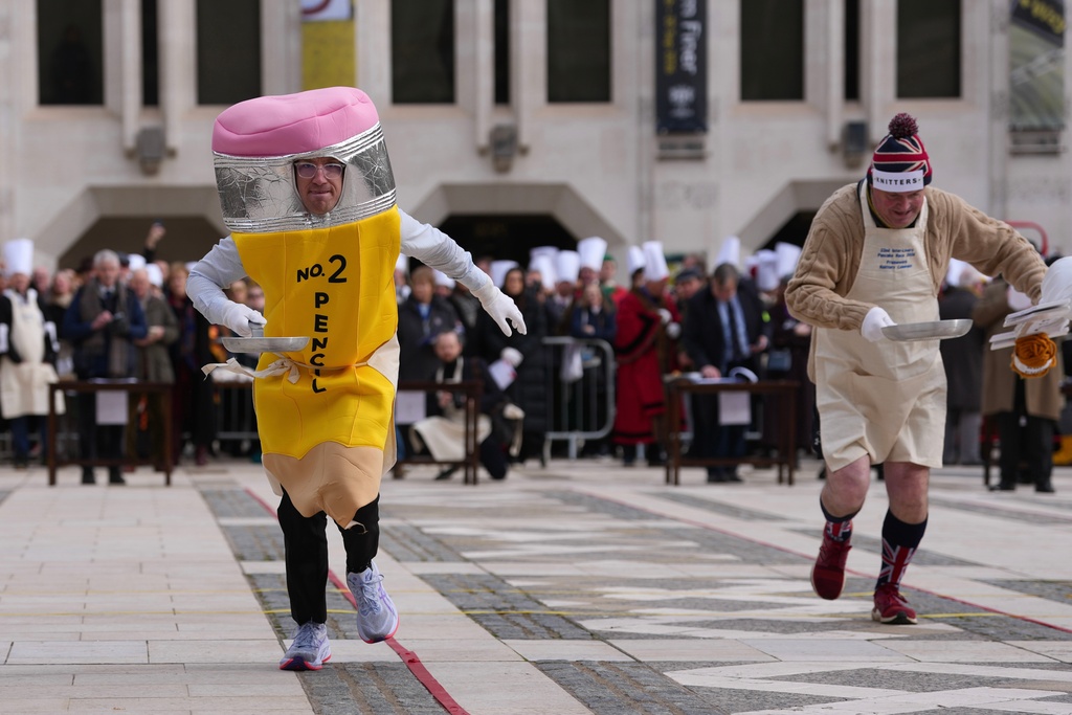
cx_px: 536
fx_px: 2918
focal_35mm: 98
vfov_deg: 14.0
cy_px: 358
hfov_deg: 20.8
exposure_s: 1/1250
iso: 100
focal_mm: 98
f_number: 3.2
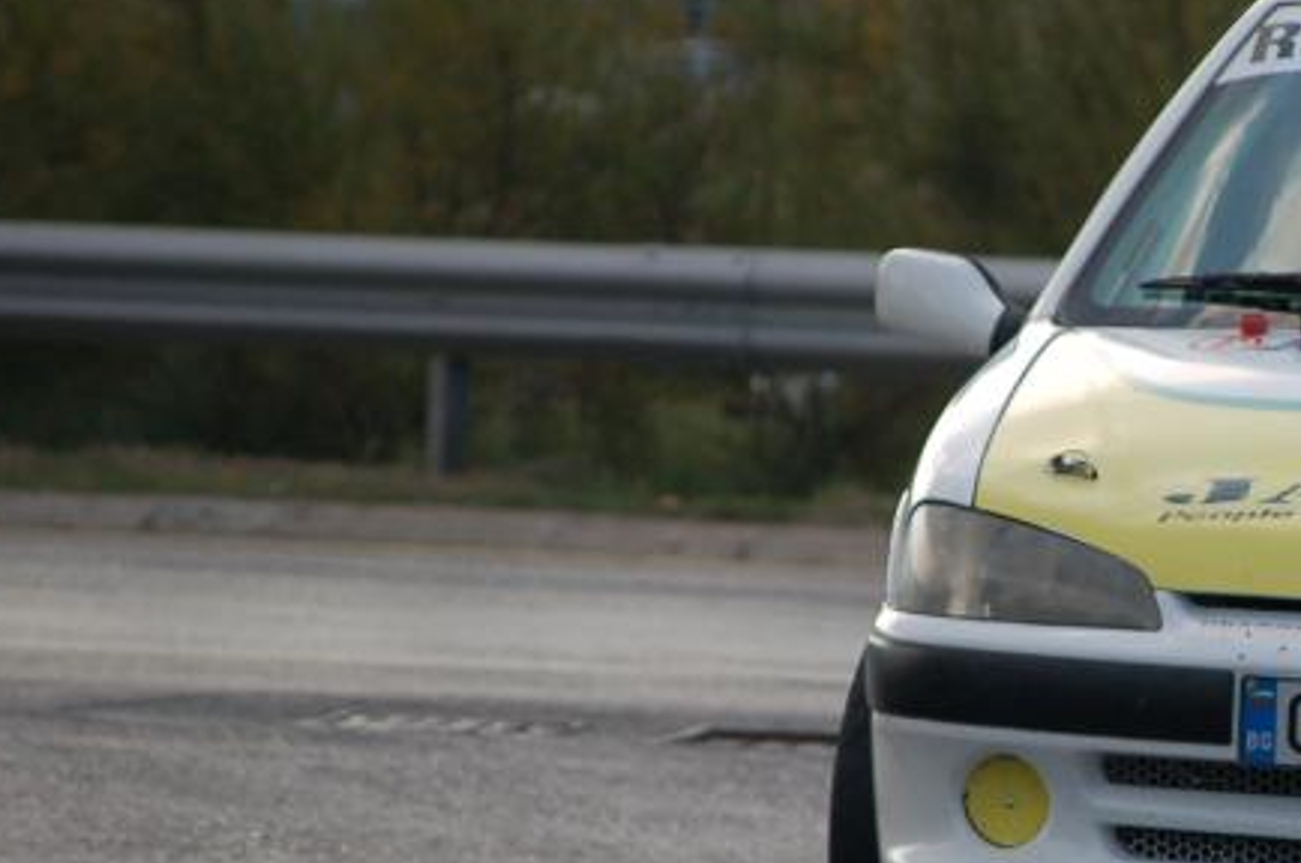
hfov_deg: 4.3
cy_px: 712
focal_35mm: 478
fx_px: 17255
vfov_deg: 2.9
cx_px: 1397
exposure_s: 1/1000
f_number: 5
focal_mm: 135
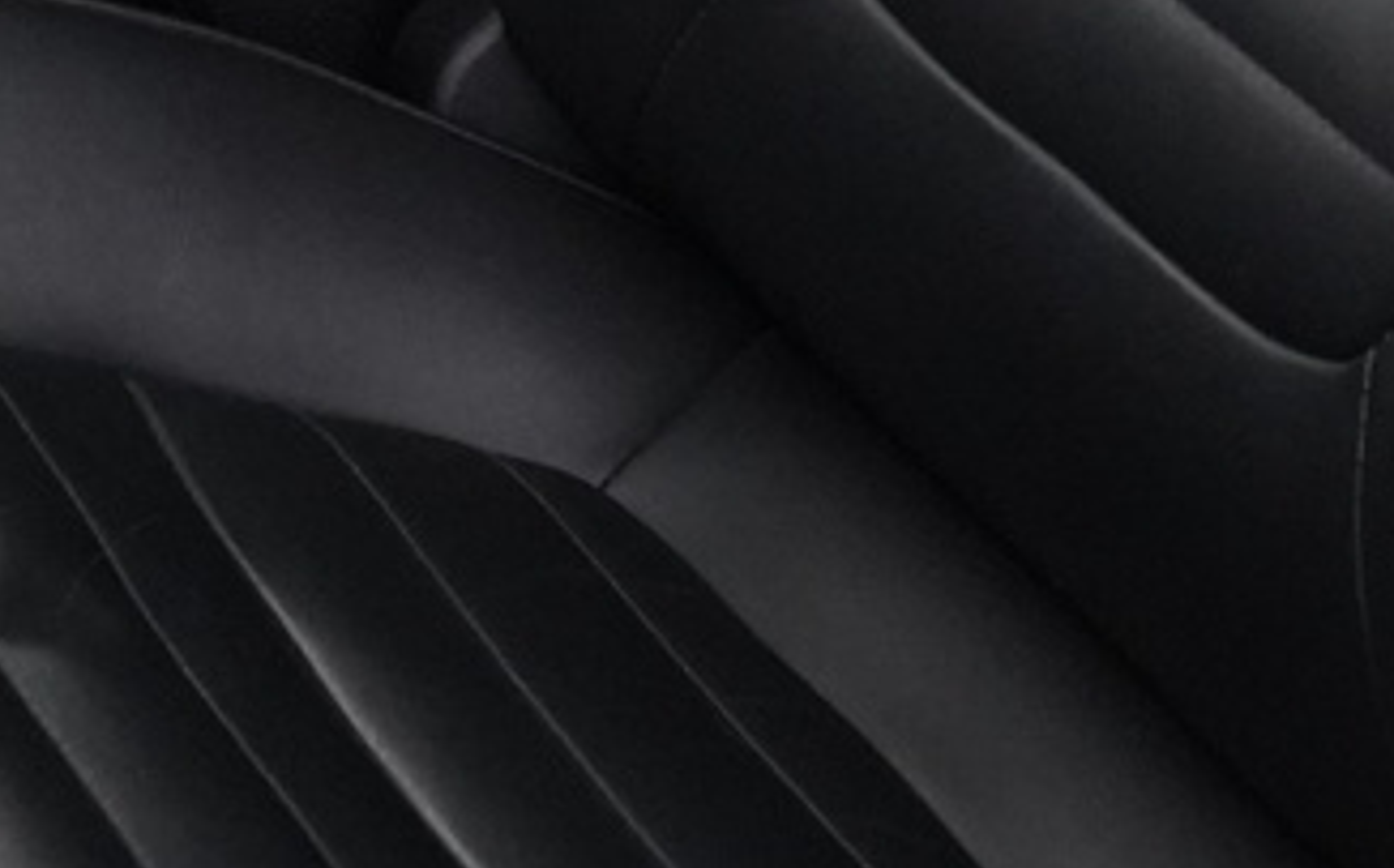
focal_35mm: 142
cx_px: 440
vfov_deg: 8.4
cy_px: -1231
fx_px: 5389
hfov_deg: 14.7
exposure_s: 1/60
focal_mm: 28
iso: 6400
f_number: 3.5
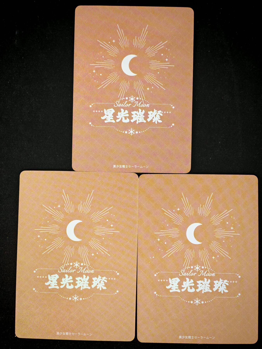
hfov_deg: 20.4
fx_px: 727
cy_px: 174
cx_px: 131
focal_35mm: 72
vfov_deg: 27.0
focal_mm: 8.67
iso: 640
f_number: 2.4
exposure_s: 1/25
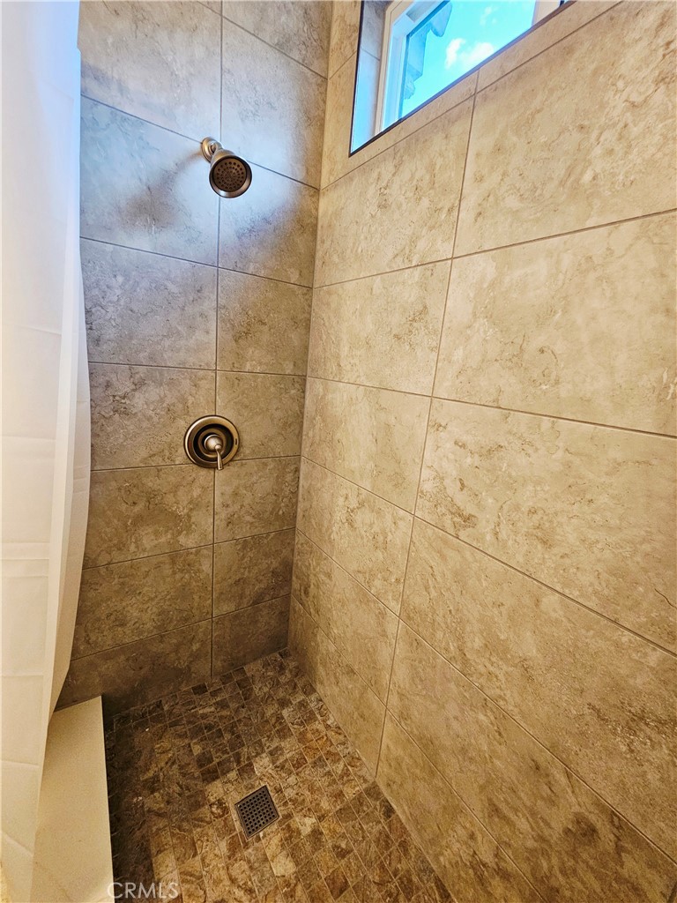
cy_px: 452
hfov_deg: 89.9
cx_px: 338
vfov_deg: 106.2
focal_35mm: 13
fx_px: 339
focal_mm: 2.2
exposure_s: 1/60.2
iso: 400
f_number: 2.2
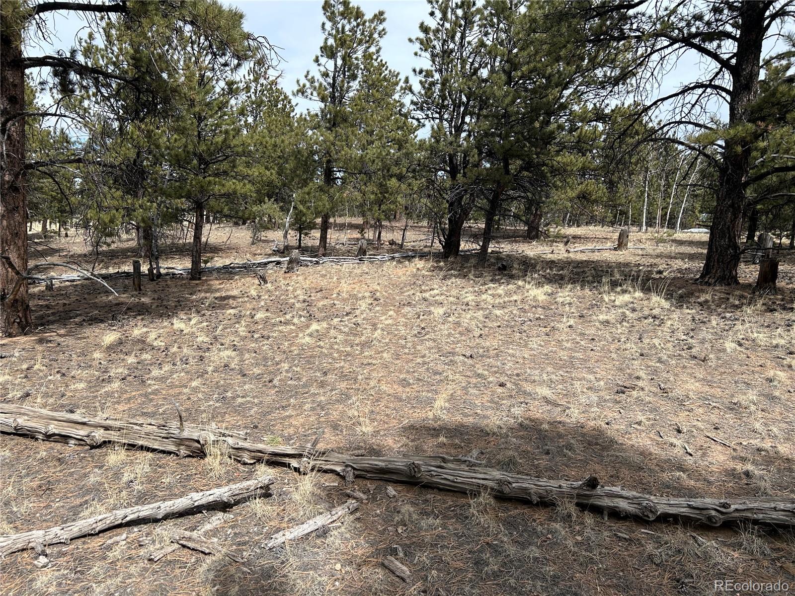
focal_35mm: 26
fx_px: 597
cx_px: 398
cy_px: 298
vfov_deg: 53.1
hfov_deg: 67.3
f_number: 1.5
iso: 50
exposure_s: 1/3077
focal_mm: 5.7
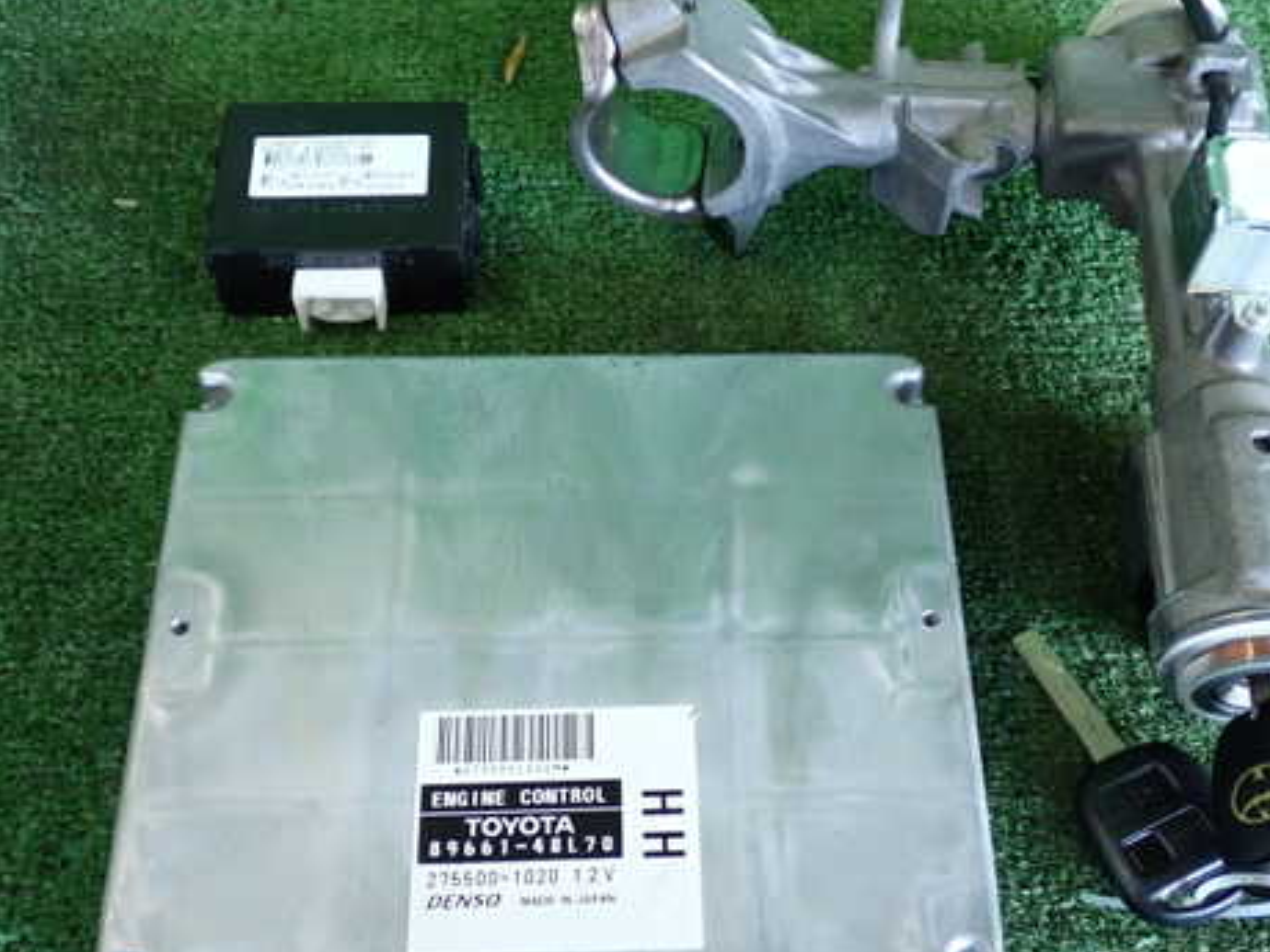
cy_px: 480
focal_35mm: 47
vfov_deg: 30.9
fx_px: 1724
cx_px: 690
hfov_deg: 40.4
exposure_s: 1/125
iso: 640
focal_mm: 6.37
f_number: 2.5
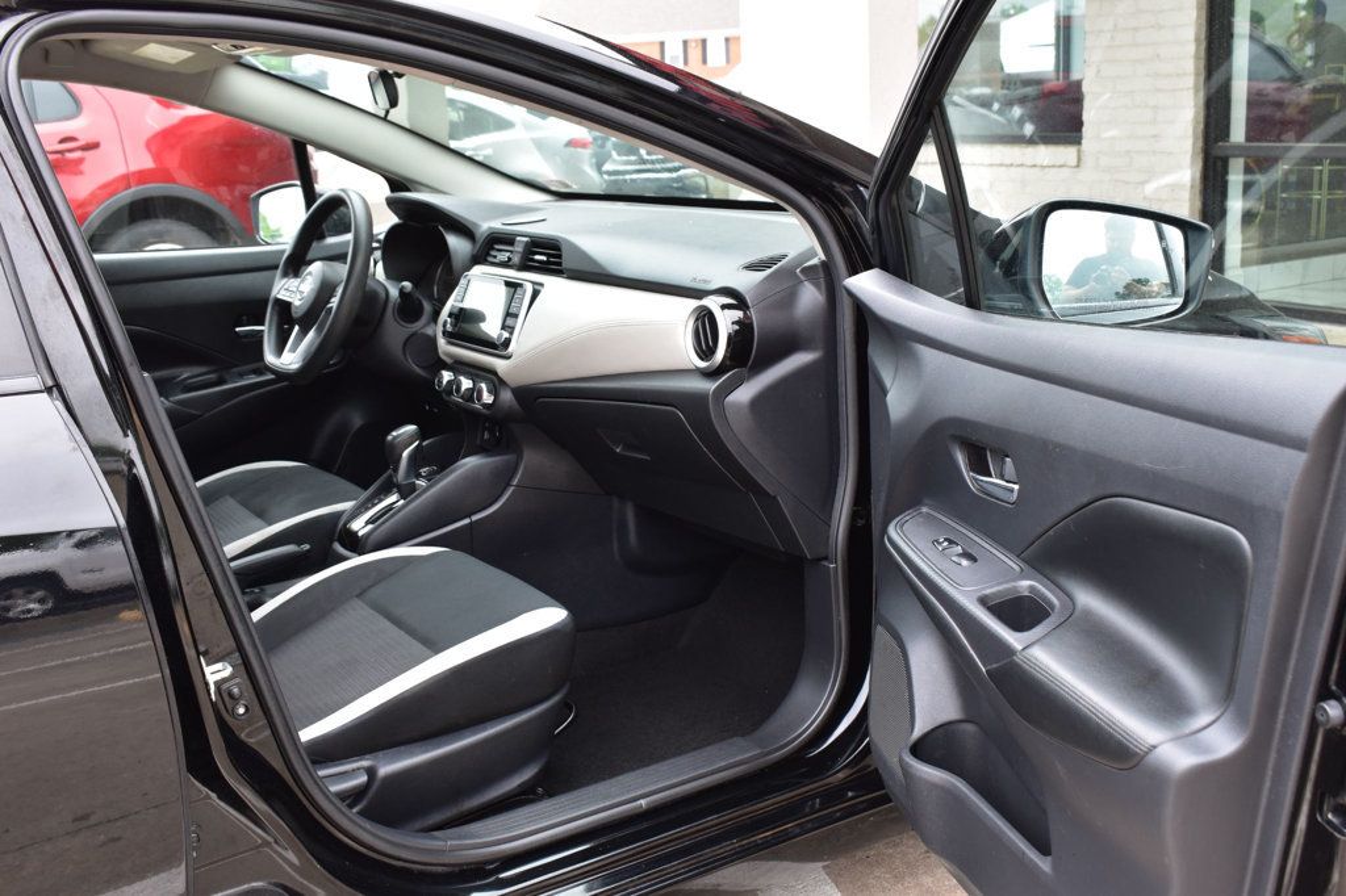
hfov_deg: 49.6
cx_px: 673
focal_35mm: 39
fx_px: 1458
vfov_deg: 34.2
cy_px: 448
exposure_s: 1/60
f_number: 8
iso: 400
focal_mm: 26
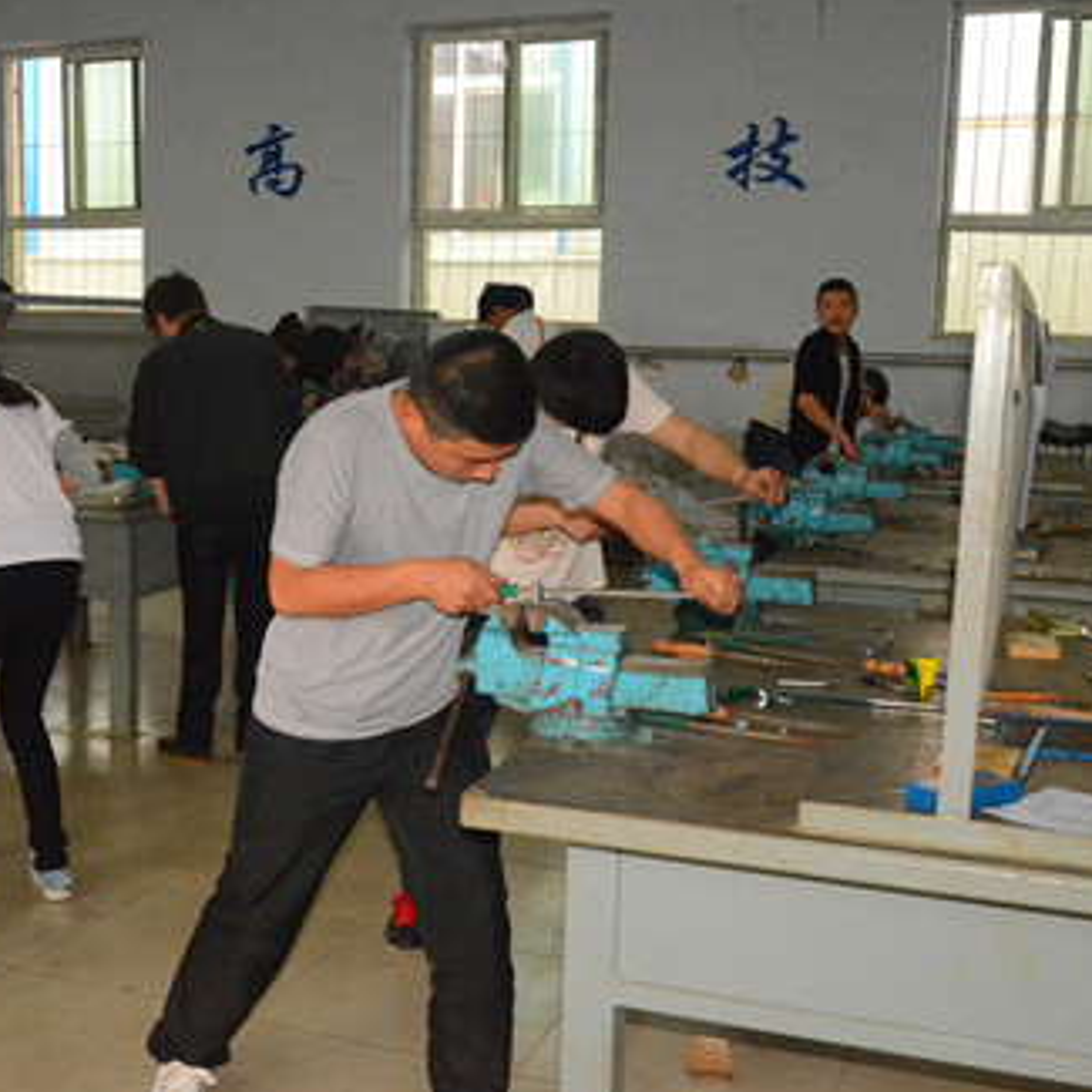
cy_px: 543
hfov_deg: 38.9
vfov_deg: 39.2
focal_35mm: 43
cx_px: 417
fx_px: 1535
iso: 6400
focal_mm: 22
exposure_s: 1/250
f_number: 3.8
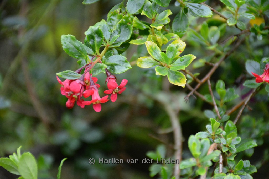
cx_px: 134
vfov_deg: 6.5
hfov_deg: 9.8
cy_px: 90
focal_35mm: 210
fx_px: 1569
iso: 3200
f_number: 5.6
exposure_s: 1/500
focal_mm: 140
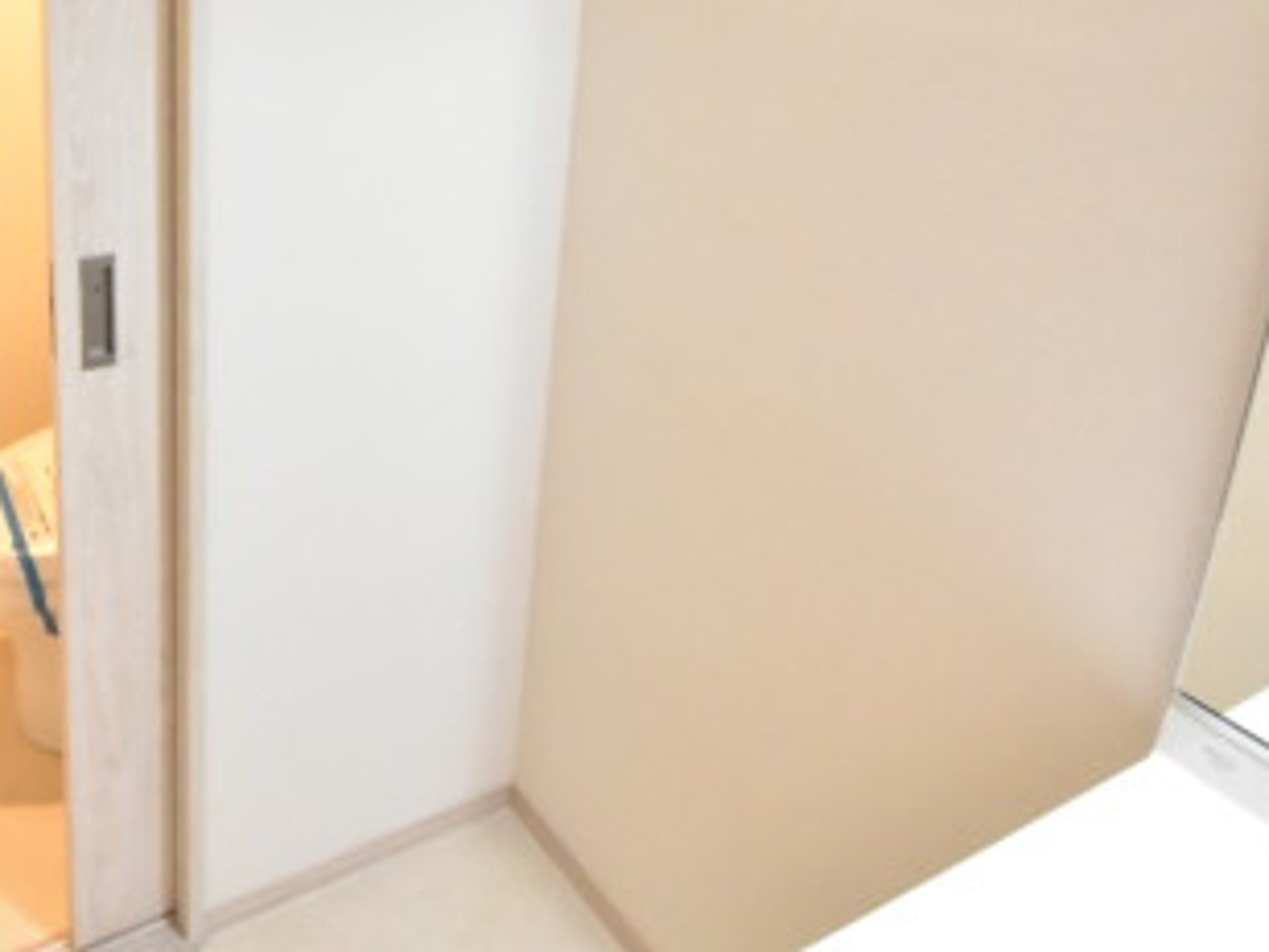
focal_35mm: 30
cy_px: 122
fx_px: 1100
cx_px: 260
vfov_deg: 43.4
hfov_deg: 55.8
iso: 6400
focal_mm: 10
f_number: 5
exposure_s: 1/100
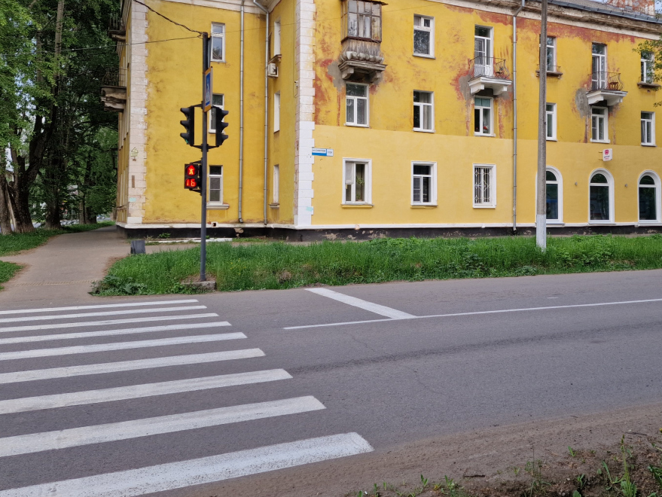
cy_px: 198
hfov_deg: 52.7
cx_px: 453
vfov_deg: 41.6
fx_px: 650
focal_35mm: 34
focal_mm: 6.4
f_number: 1.8
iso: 50
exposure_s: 1/1091
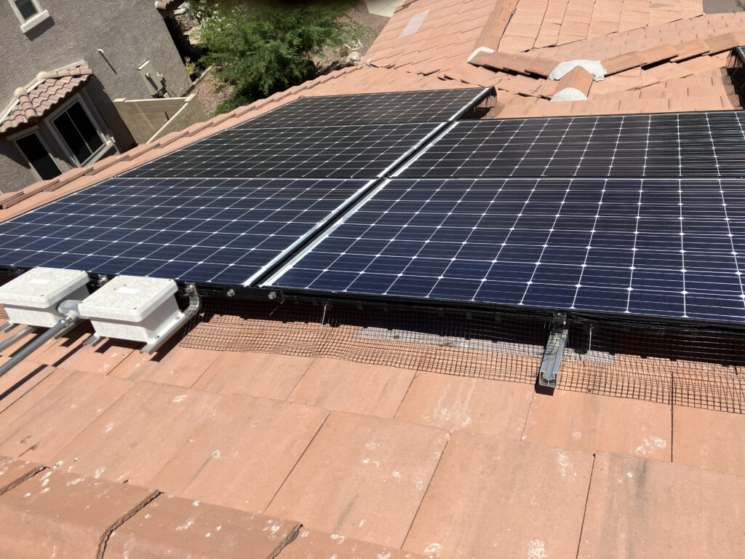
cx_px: 372
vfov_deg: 49.7
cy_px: 280
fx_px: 603
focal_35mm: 28
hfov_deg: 63.4
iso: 32
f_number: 1.8
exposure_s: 1/2433
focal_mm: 3.99
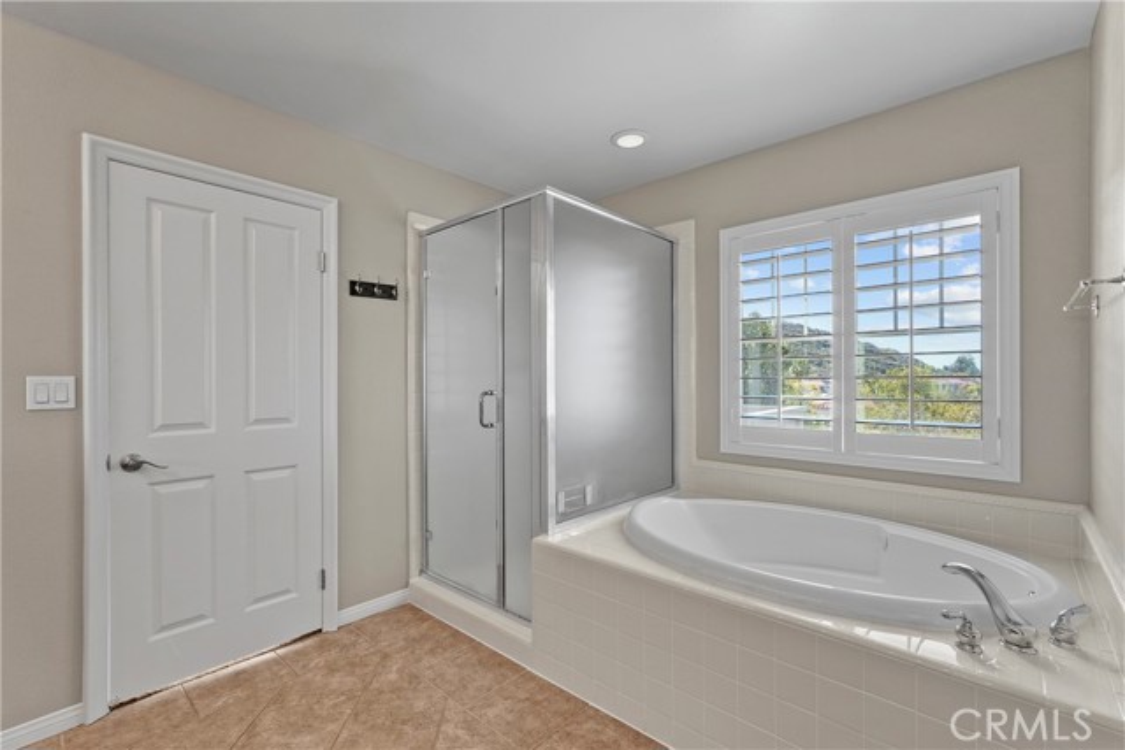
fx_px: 500
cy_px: 375
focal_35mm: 16
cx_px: 562
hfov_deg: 96.7
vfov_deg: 73.8
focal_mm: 16
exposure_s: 1/15
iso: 640
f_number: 5.6
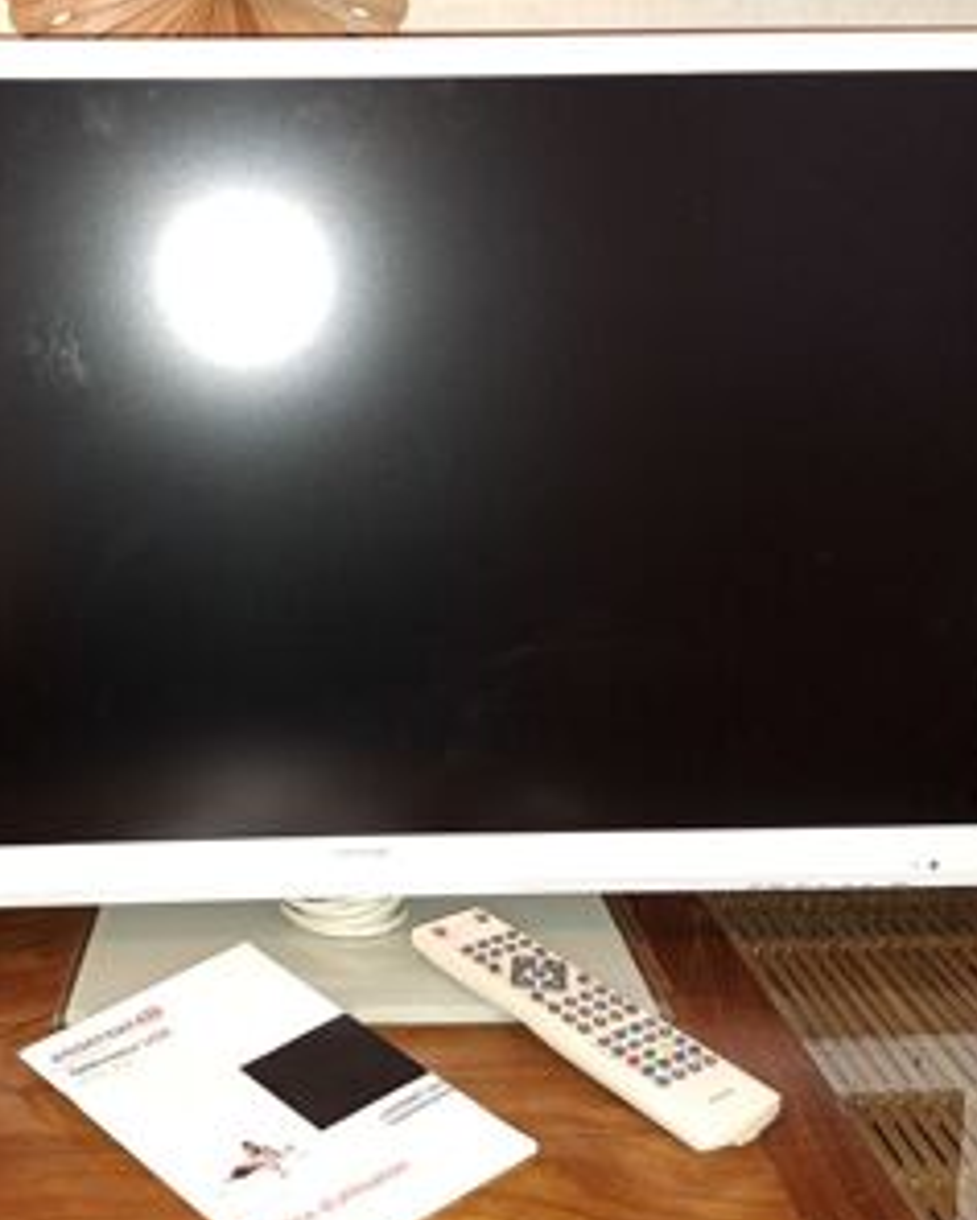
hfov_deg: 38.4
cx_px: 280
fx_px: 1373
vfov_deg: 47.9
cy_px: 635
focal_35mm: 38
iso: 320
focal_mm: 5.23
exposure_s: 1/33
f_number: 1.8
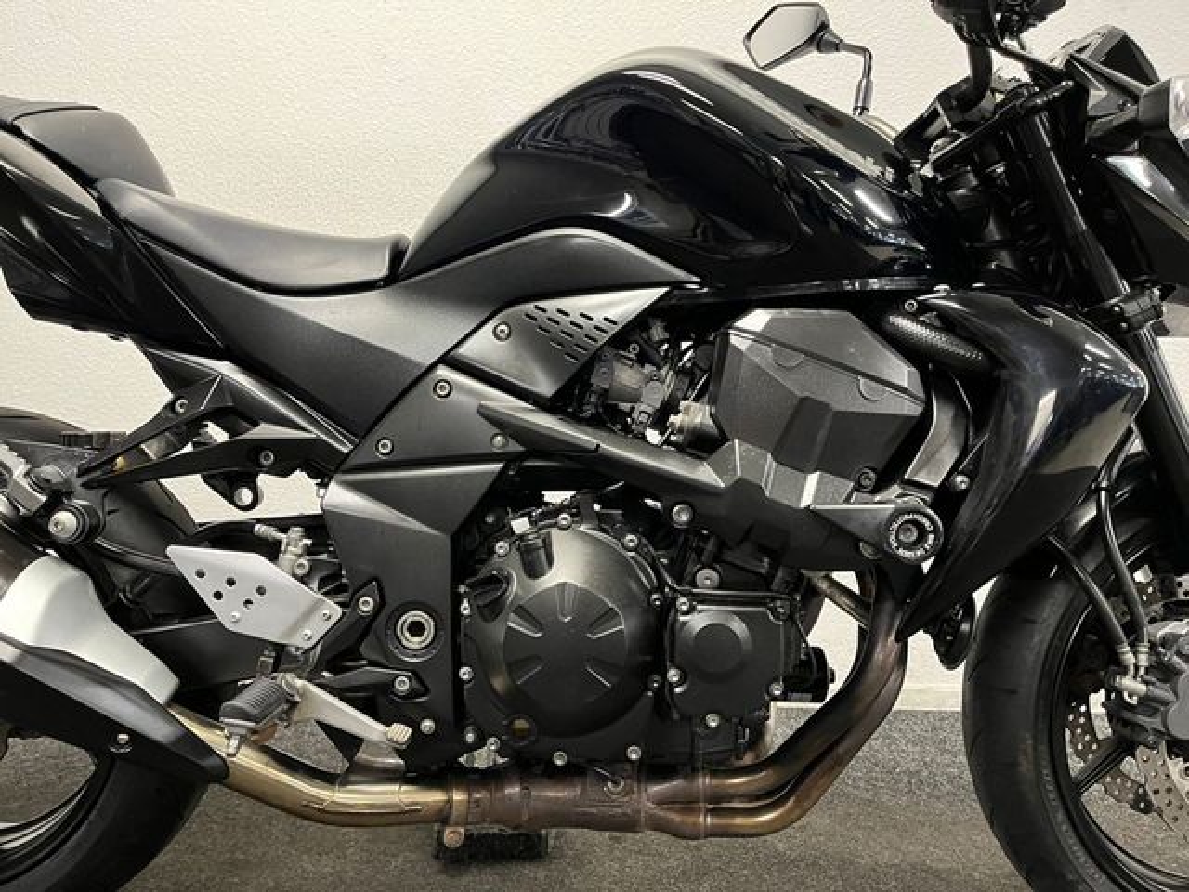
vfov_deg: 53.1
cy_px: 446
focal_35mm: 26
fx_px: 893
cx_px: 594
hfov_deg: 67.3
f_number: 1.6
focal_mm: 5.1
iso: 400
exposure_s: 1/50
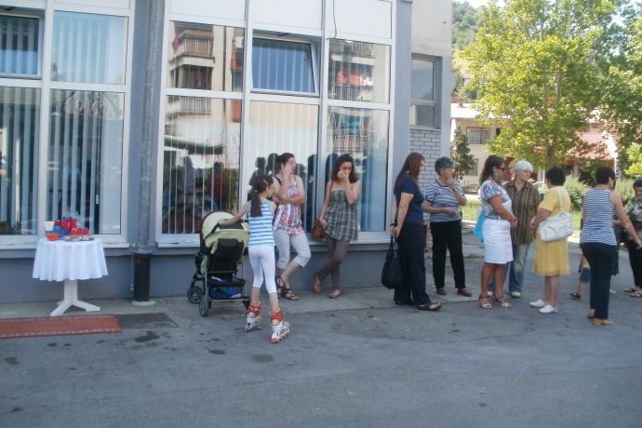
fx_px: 678
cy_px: 199
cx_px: 317
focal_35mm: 38
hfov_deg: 50.7
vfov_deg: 35.0
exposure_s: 1/250
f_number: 3.5
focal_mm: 6.3
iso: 125
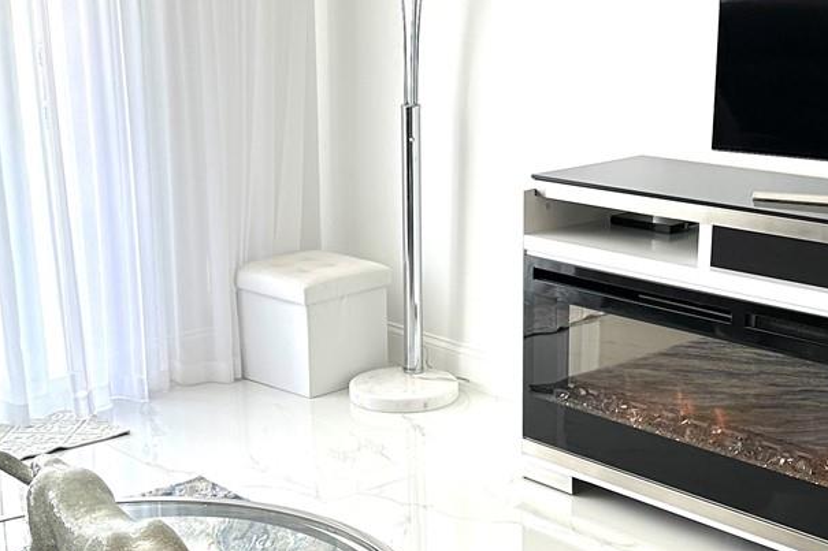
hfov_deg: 30.5
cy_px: 425
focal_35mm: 66
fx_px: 1517
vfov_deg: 20.4
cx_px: 360
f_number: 1.78
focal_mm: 6.86
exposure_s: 1/120
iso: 80
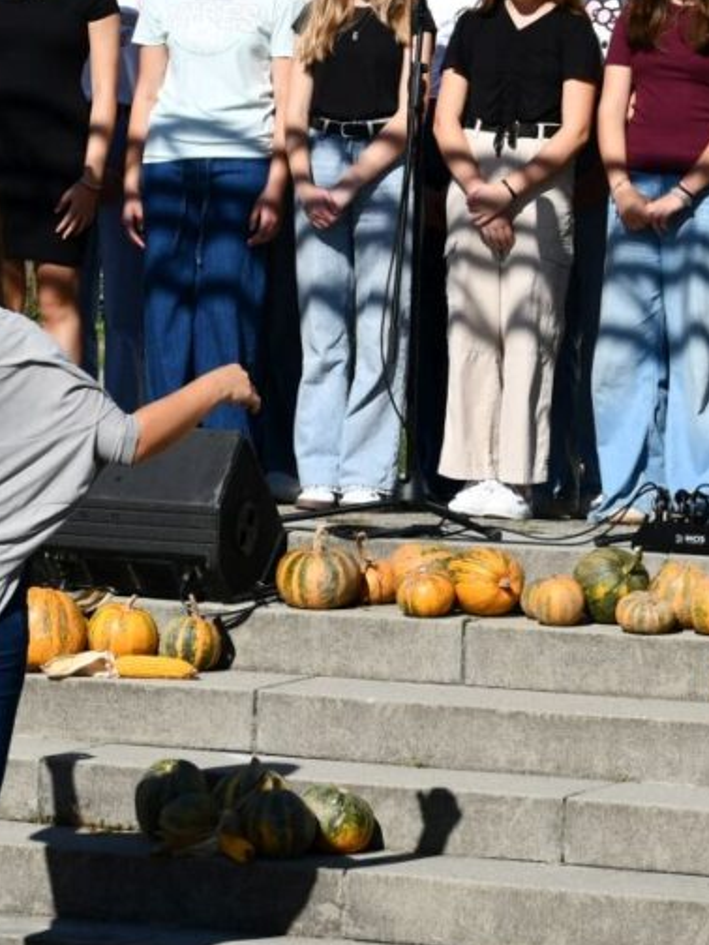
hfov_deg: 7.3
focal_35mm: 202
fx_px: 5516
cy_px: 191
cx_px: 762
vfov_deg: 9.8
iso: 100
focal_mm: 56
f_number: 10
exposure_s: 1/400
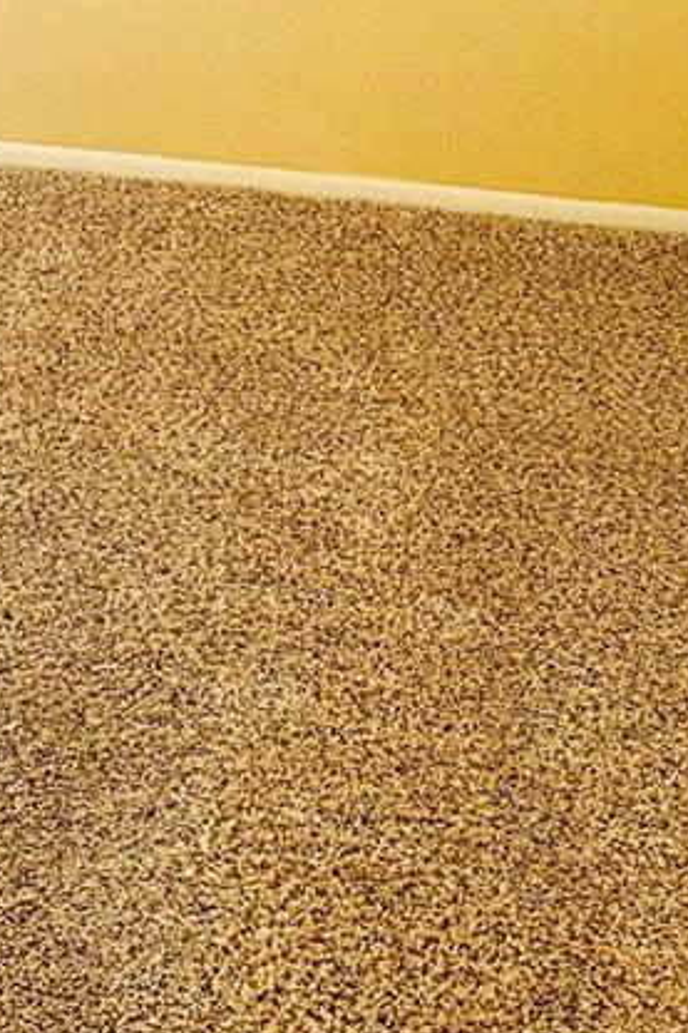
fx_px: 2066
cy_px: -325
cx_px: 7
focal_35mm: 72
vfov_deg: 24.4
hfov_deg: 18.4
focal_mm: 6.86
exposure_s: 1/120
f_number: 1.78
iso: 200
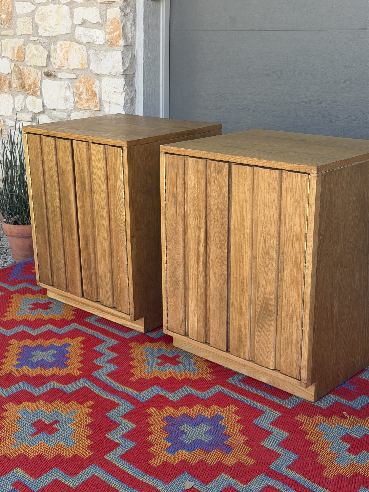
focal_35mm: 48
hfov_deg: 30.3
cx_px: 184
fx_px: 682
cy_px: 246
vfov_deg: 39.7
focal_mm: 6.76
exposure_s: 1/411
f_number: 1.78
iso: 64
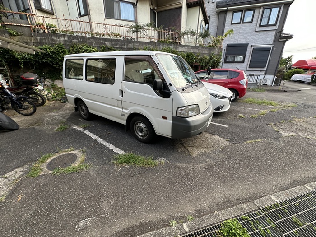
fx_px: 128
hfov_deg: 102.1
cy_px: 118
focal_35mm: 14
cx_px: 158
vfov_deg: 85.7
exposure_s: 1/99
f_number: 2.2
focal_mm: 2.22
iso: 64
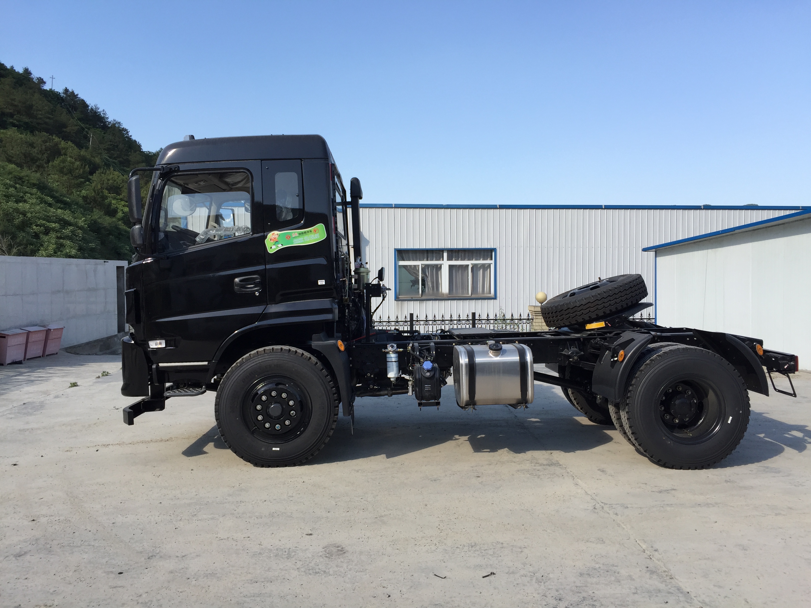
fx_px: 679
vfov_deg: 48.2
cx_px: 406
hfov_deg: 61.7
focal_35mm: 29
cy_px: 304
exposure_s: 1/920
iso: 32
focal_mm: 4.15
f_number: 2.2
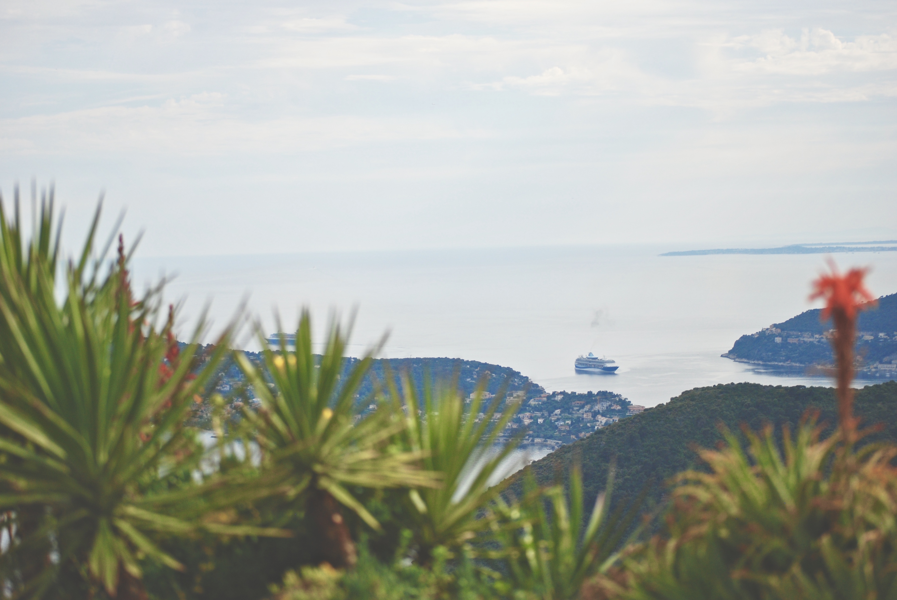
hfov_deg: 24.6
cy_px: 300
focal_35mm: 82
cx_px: 448
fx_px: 2058
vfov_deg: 16.6
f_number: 4
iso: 250
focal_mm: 55
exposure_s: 1/2000
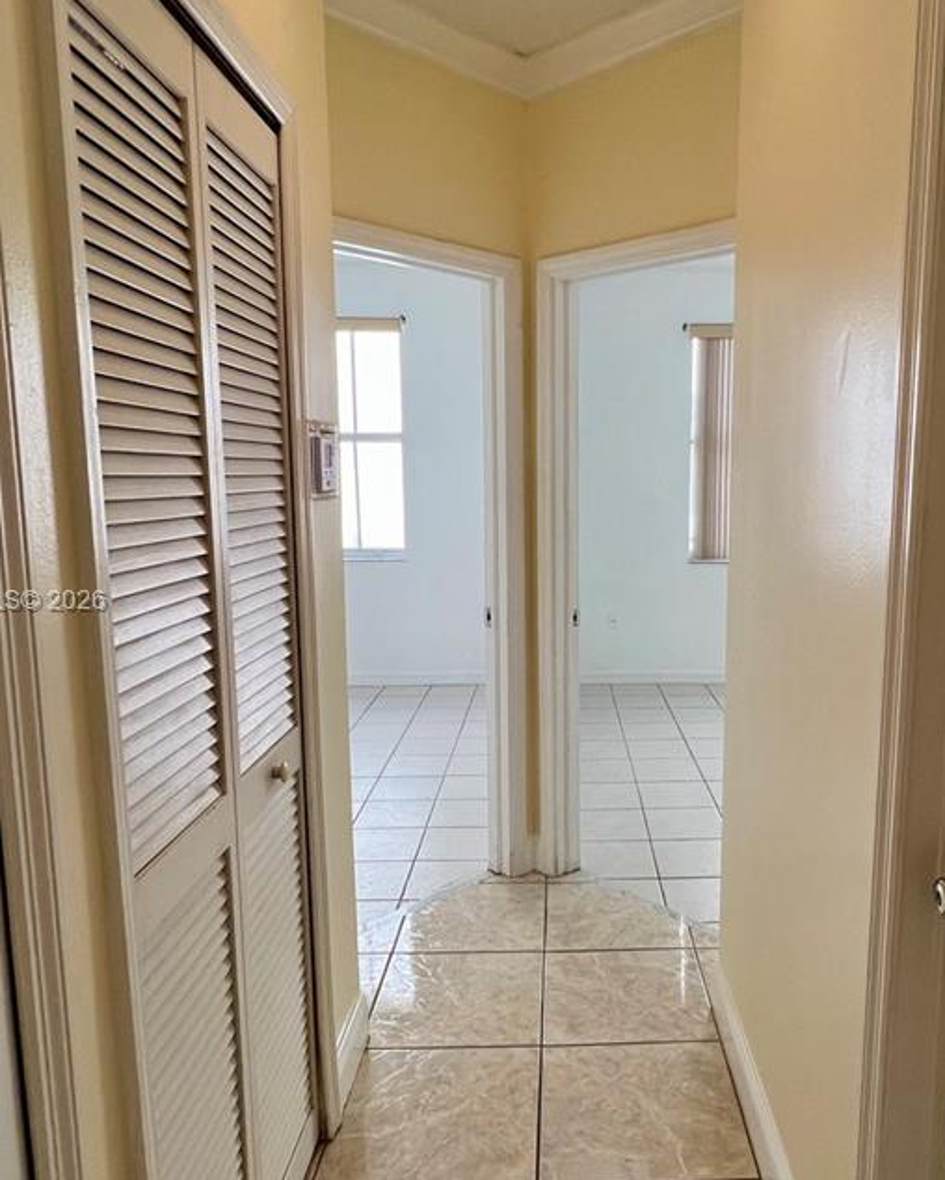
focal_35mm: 24
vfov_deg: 70.2
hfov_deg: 58.0
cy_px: 603
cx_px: 599
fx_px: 838
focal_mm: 1.57
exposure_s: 1/120
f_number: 1.8
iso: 64
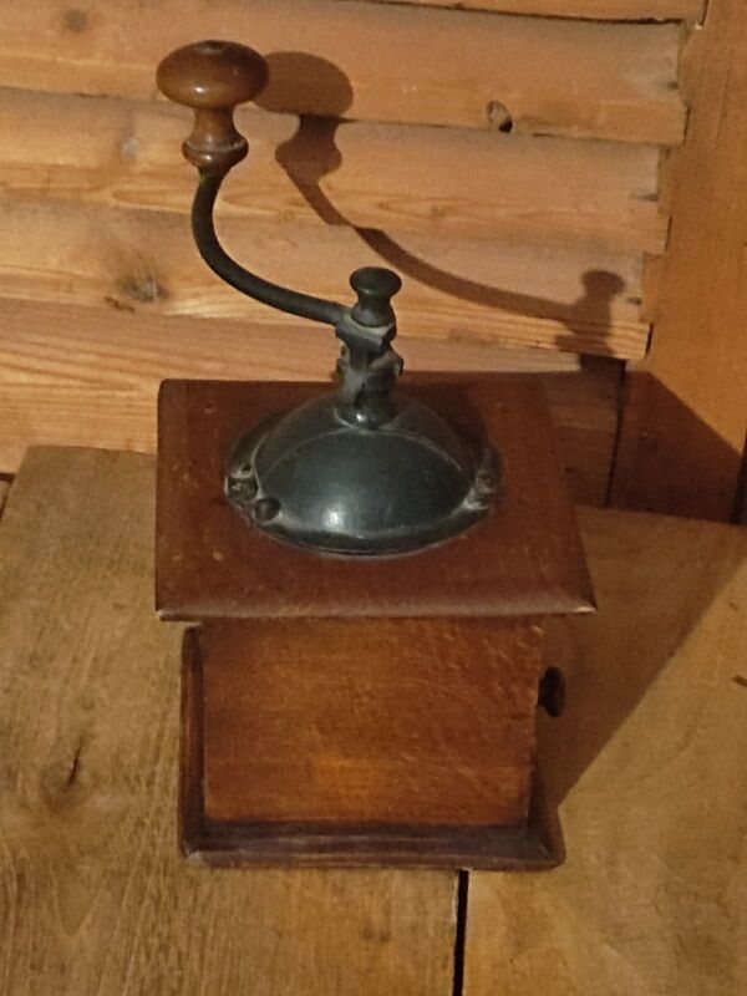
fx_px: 748
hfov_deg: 53.1
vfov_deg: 67.3
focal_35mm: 26
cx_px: 374
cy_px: 498
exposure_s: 1/14
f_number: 1.79
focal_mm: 4.74
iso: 6767
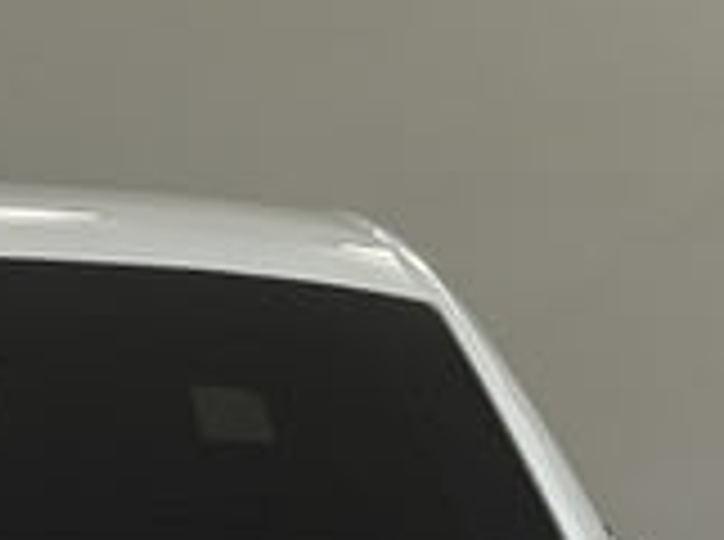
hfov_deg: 7.3
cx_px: -270
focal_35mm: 269
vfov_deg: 5.4
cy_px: 1006
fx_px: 5614
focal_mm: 6.76
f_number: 1.78
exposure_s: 1/383
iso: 64
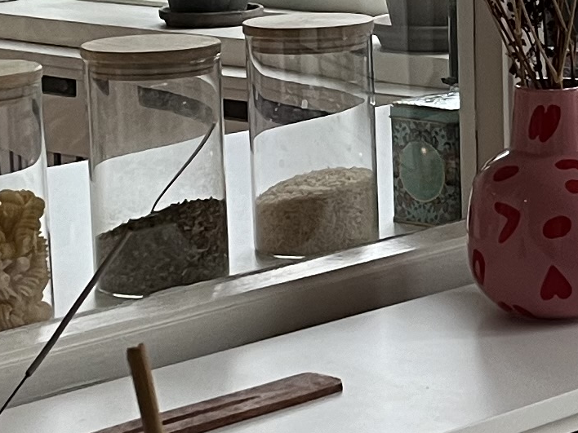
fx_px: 2471
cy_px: 116
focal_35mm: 148
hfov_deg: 13.3
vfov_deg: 10.0
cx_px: 380
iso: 80
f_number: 1.6
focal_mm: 5.1
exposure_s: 1/50
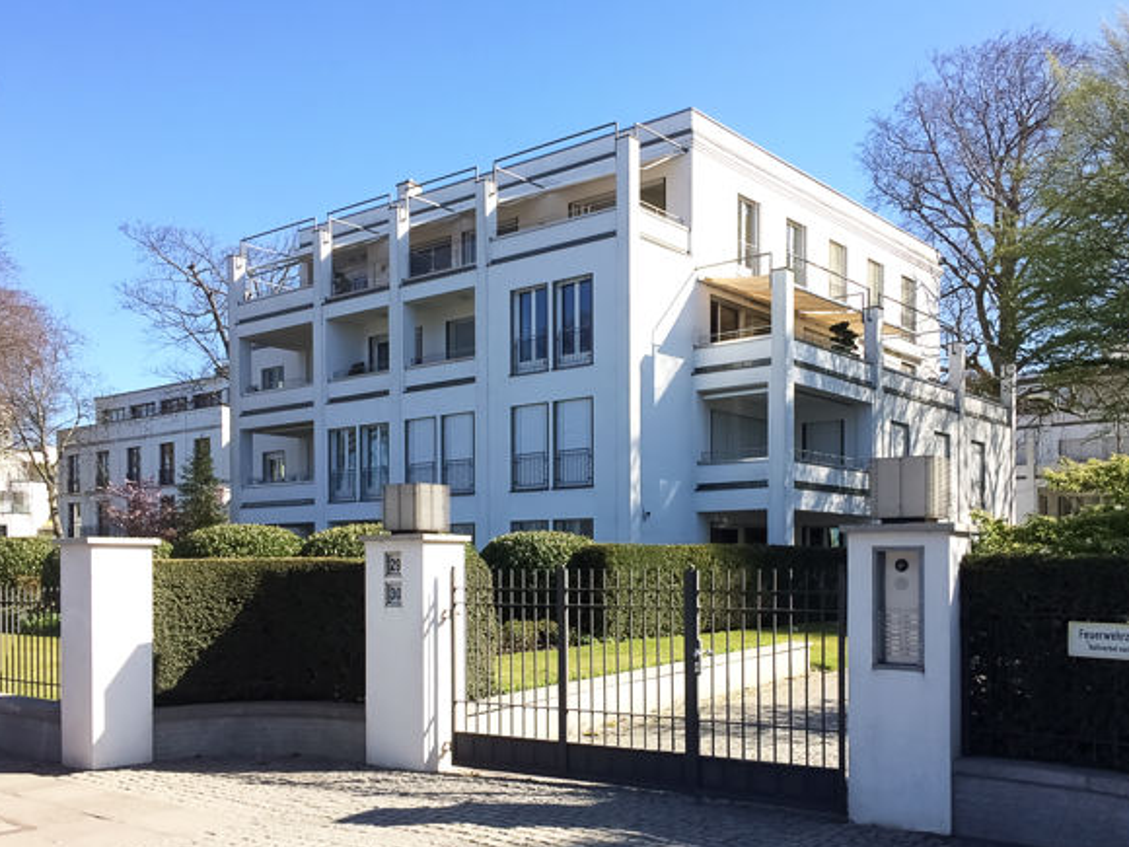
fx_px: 1044
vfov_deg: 44.1
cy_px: 465
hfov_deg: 56.8
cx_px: 598
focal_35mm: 32
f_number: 2.2
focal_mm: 4.2
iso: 32
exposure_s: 1/977
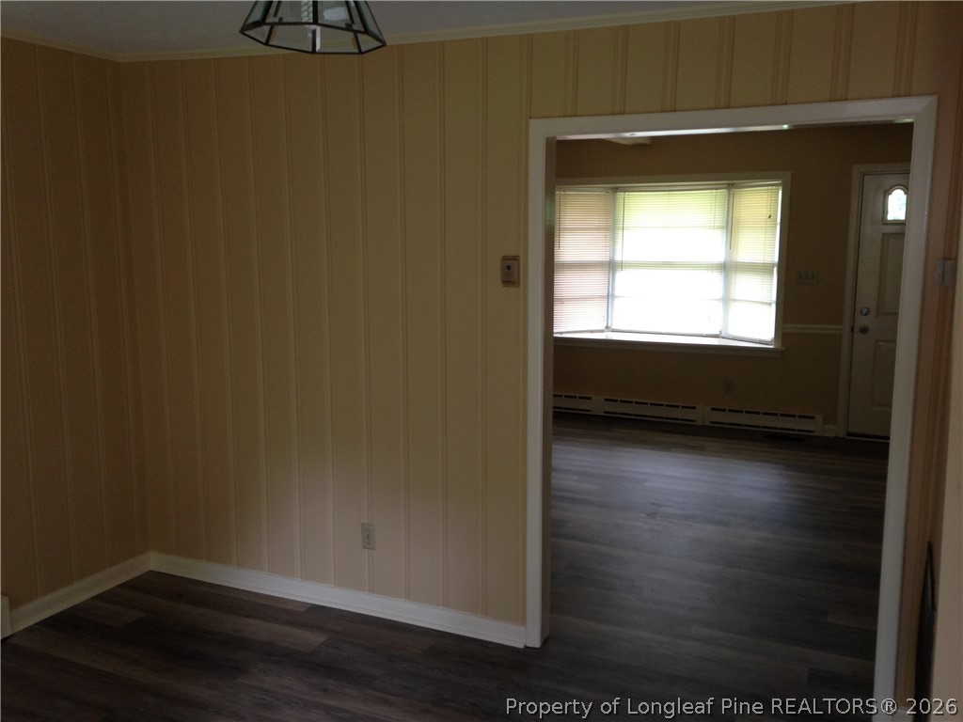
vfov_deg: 42.9
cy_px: 361
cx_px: 482
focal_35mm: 33
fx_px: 918
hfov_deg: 55.4
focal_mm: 4.12
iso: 100
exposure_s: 1/20
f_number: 2.4
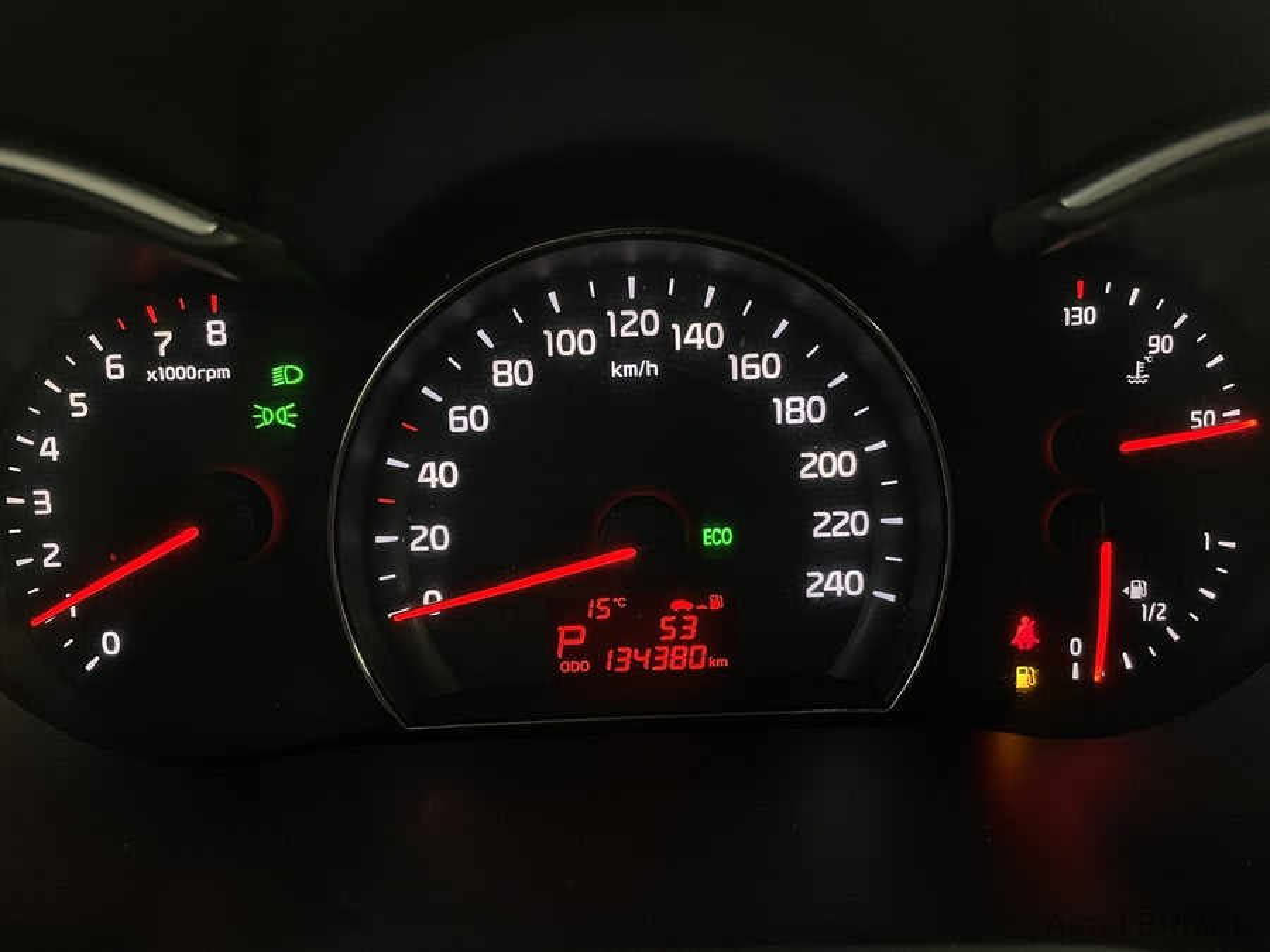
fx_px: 954
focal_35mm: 26
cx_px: 635
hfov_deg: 67.3
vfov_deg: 53.1
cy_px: 476
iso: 400
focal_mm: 4.2
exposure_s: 1/50
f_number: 1.6
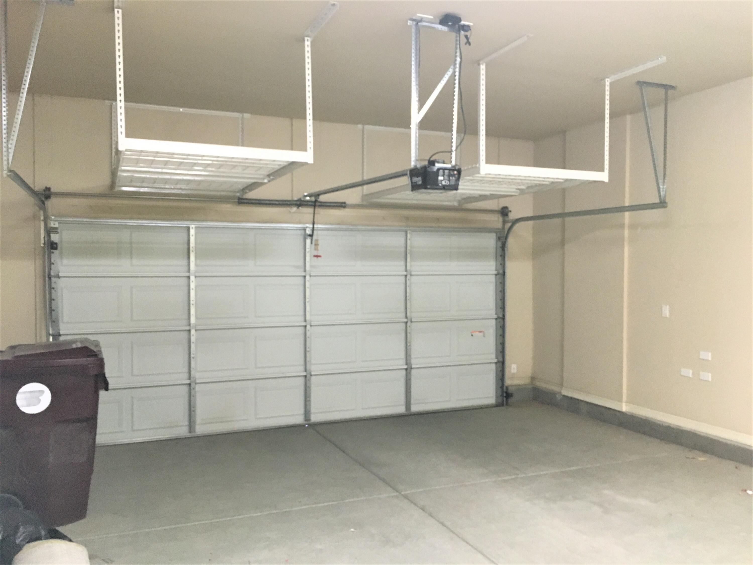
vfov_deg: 48.2
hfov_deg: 61.7
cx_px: 376
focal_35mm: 29
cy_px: 282
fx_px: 631
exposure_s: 1/15
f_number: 2.2
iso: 200
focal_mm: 4.15
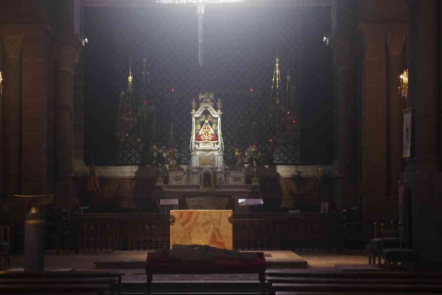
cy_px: 148
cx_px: 221
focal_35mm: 82
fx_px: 1013
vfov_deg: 16.6
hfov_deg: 24.6
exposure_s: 1/8
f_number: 5.6
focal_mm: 55
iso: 3200
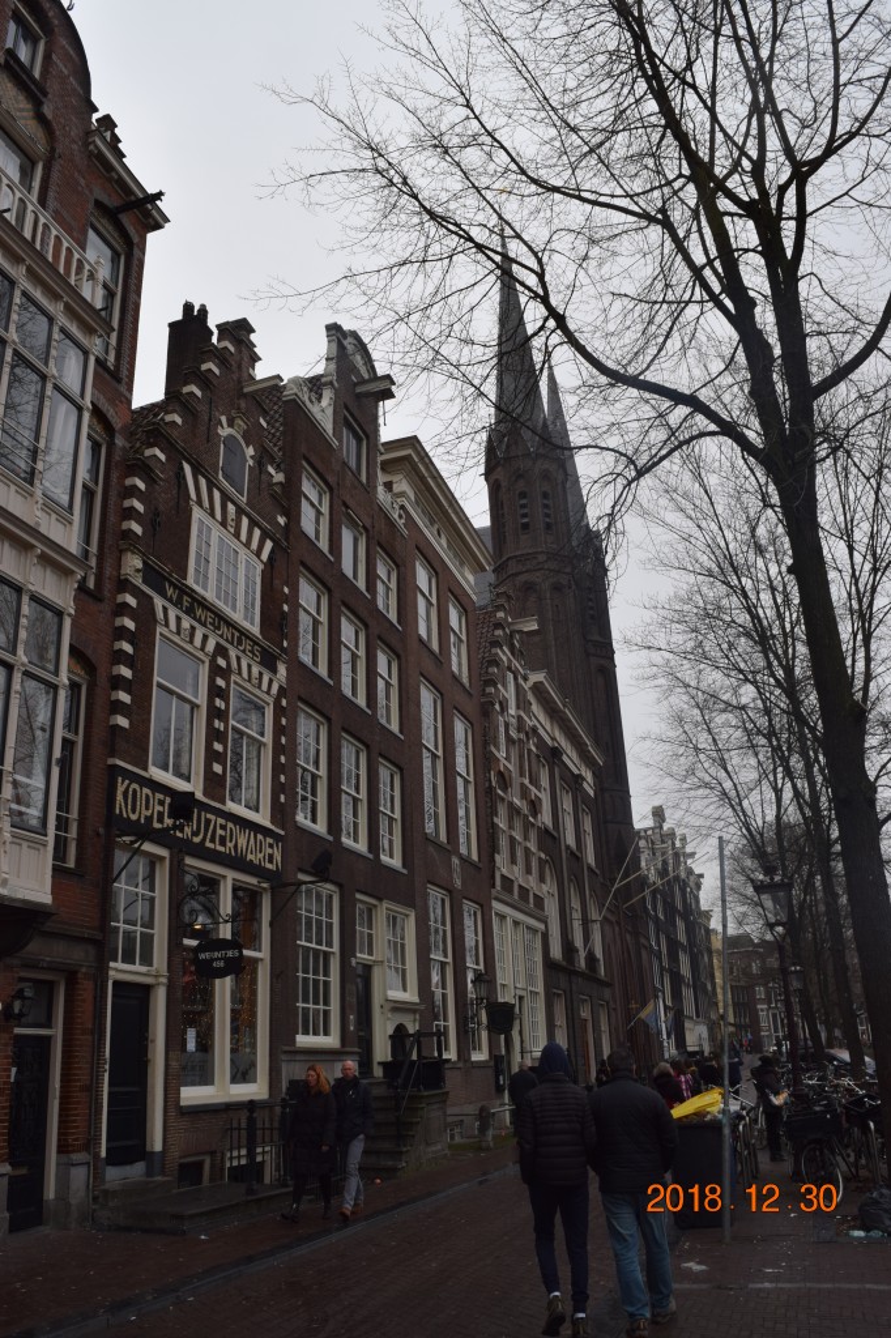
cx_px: 446
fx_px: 1003
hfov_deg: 47.9
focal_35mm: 27
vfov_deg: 67.4
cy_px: 669
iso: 360
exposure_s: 1/250
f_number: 8
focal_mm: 18
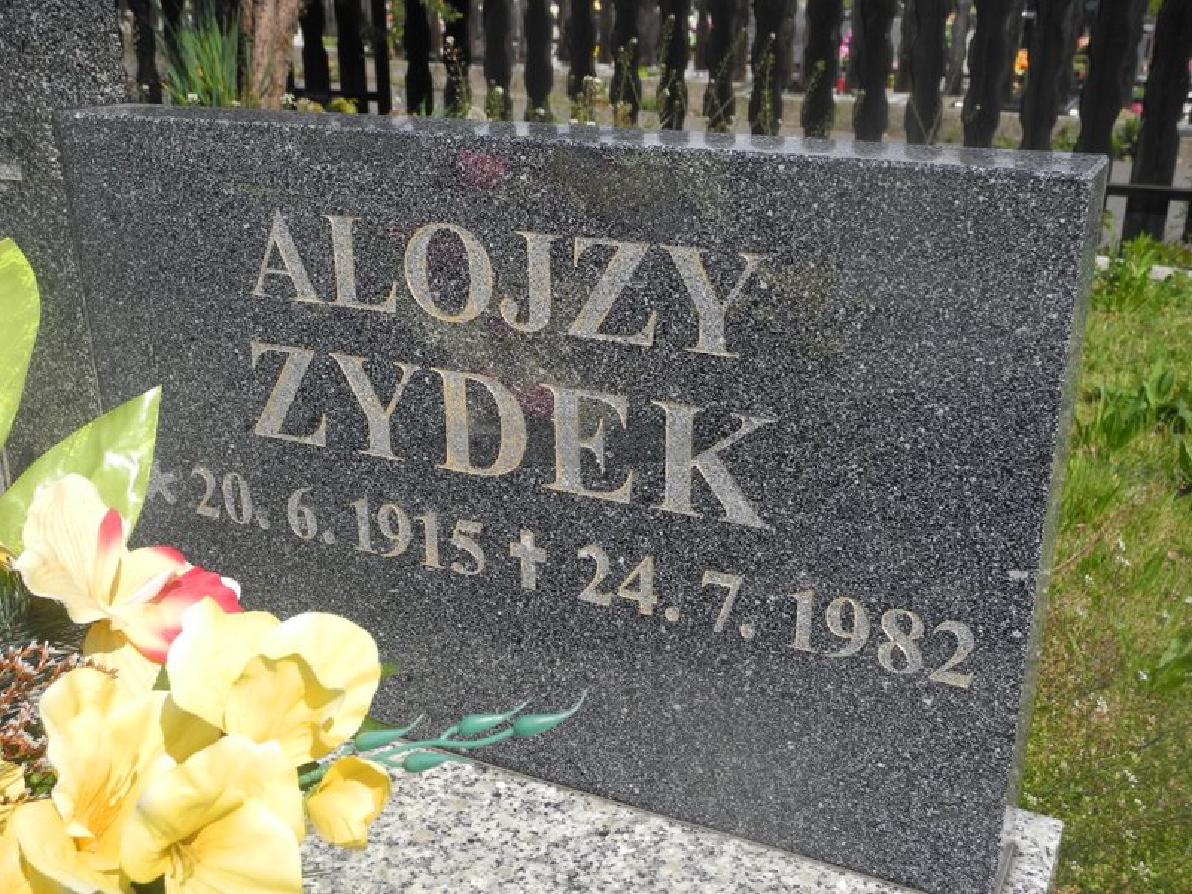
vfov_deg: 37.7
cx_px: 596
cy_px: 447
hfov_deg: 49.0
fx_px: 1309
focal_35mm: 38
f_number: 4
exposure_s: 1/800
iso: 100
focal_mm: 8.1
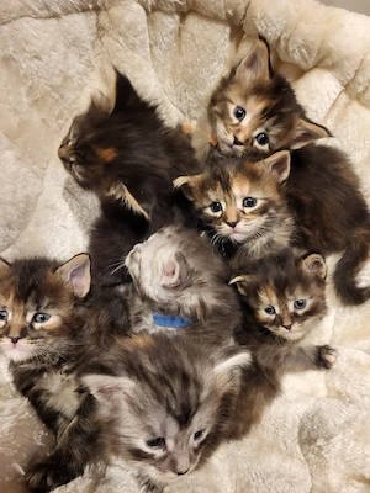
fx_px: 371
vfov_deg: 67.3
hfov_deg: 53.1
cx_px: 185
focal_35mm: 26
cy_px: 246
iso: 400
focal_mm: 5.4
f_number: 1.8
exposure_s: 1/50.3
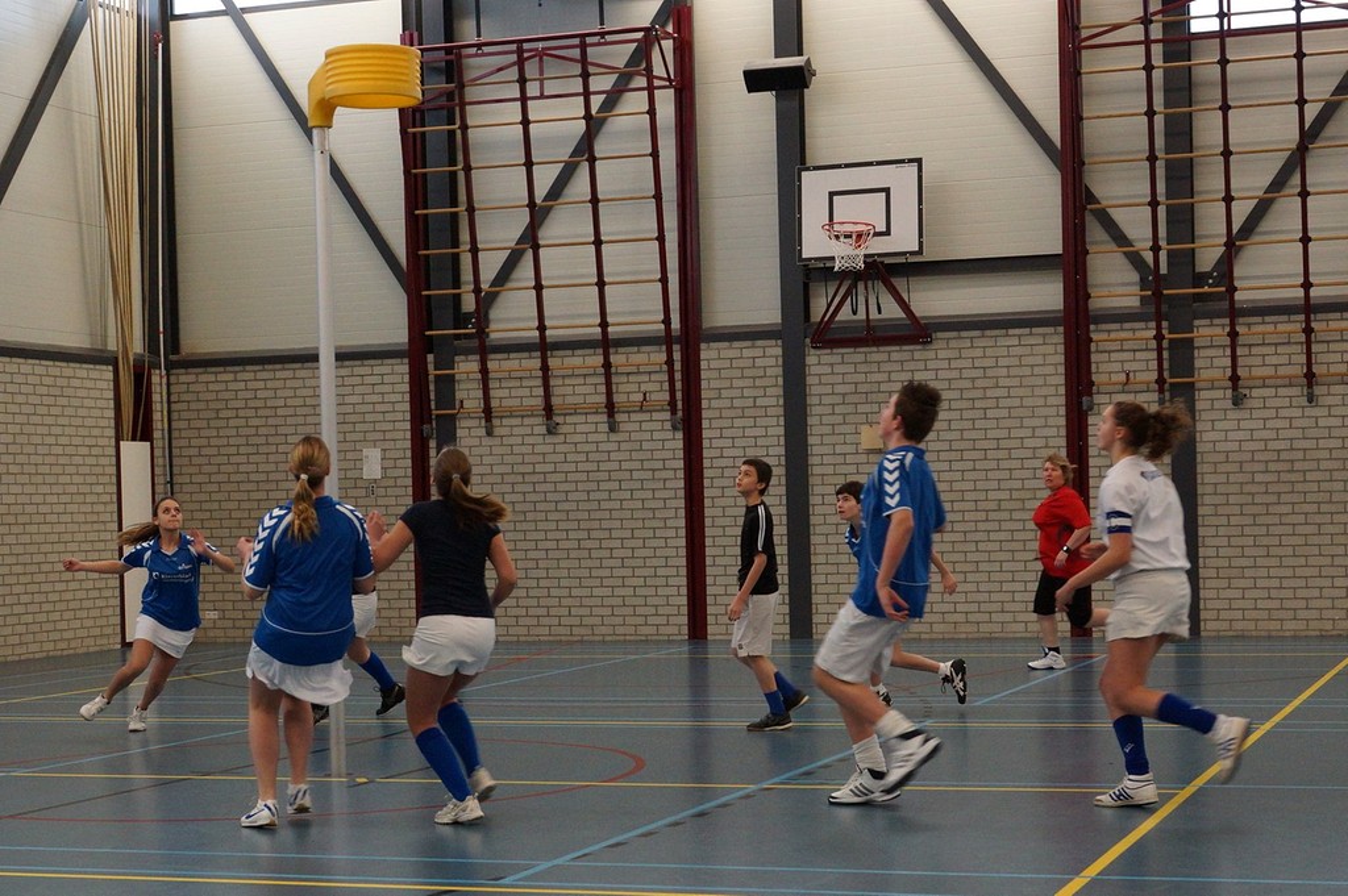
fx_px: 1684
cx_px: 674
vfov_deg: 29.8
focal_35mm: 45
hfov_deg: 43.6
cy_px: 448
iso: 1250
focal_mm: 30
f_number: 4.5
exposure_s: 1/200
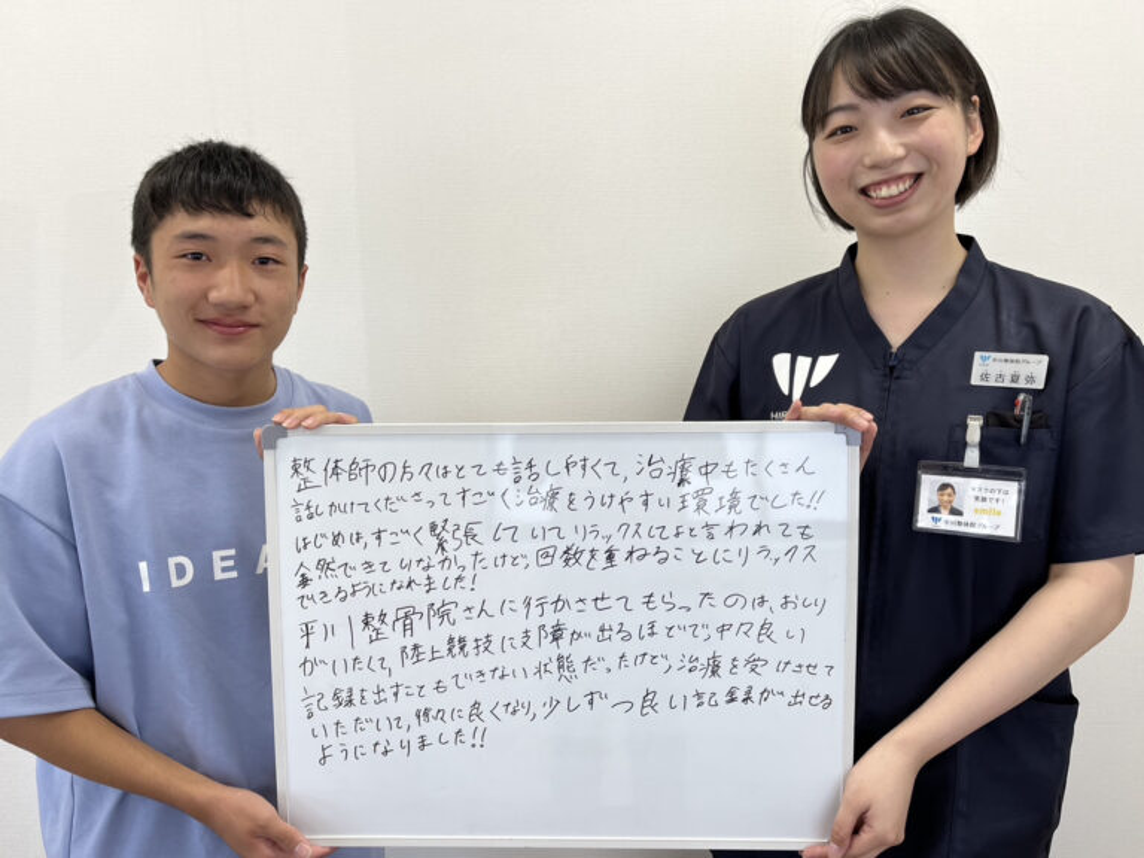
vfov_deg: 53.1
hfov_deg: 67.3
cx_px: 572
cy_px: 429
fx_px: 859
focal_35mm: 26
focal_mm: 5.1
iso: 40
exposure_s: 1/192
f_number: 1.6
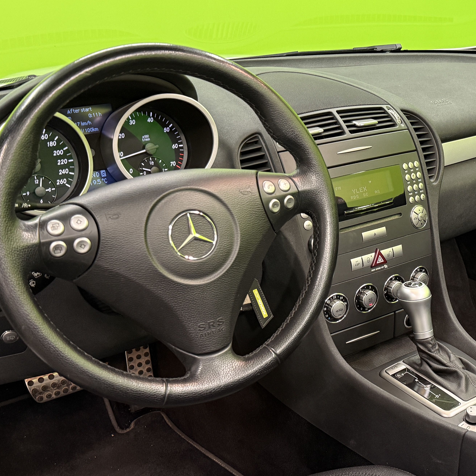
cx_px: 361
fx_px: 716
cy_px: 262
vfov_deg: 36.8
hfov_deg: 35.9
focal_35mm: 46
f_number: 1.78
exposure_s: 1/50
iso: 320
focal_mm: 6.76
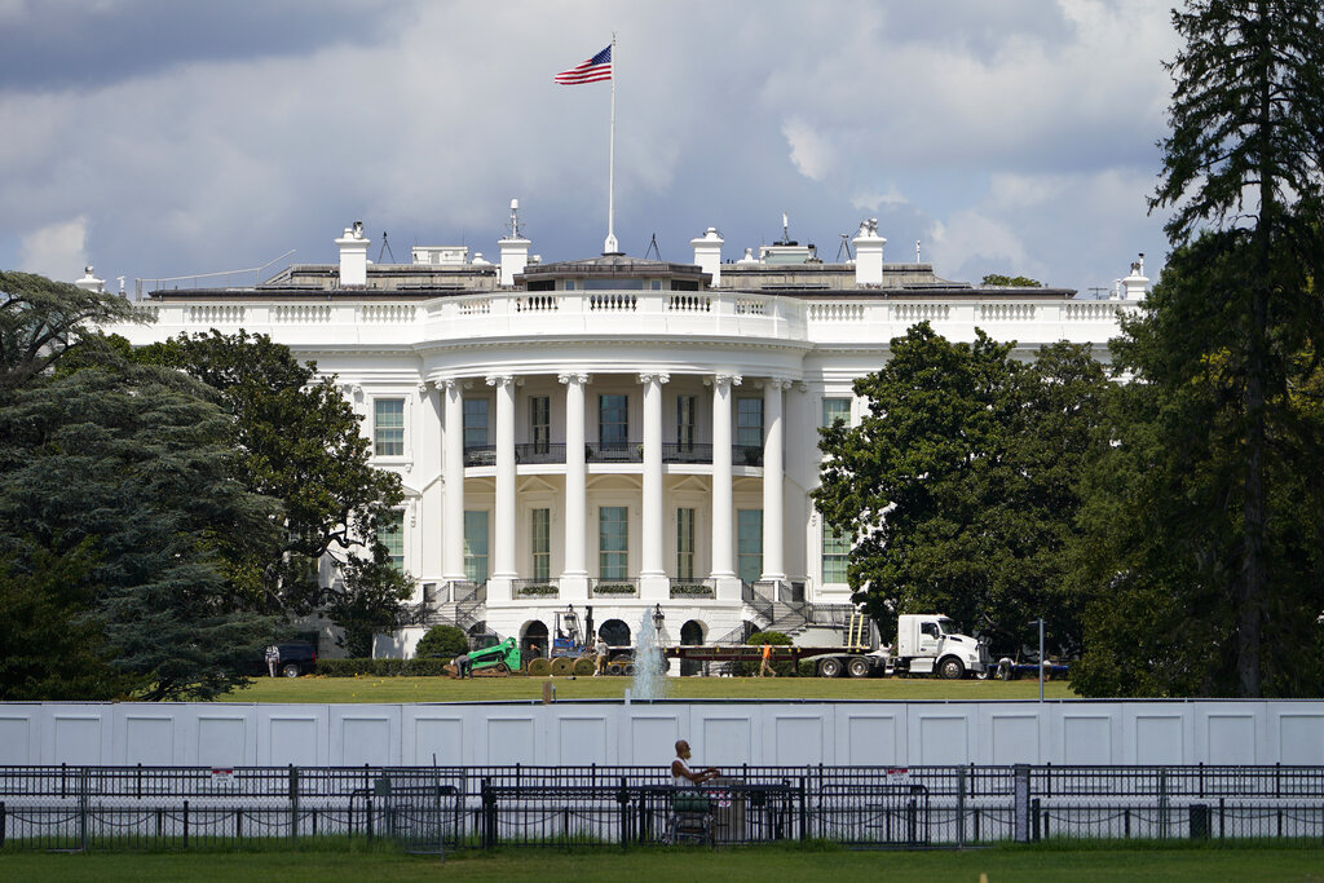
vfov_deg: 6.4
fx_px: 7945
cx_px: 662
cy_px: 442
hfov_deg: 9.5
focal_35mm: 216
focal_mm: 216
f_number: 6.3
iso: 160
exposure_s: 1/1250
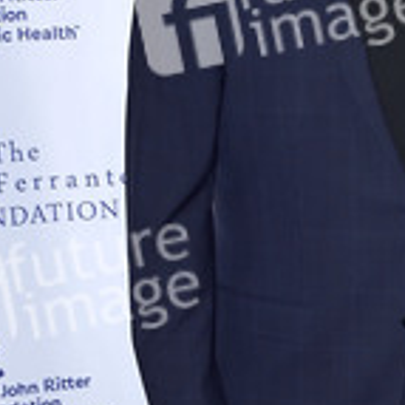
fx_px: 1072
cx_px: 364
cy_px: 150
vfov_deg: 21.3
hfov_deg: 20.9
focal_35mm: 81
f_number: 6.3
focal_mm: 34
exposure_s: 1/250
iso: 400
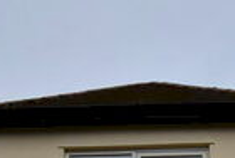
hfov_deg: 24.1
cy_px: 365
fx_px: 540
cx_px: 191
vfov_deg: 13.1
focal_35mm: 82
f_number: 9
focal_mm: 11
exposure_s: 1/320
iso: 200
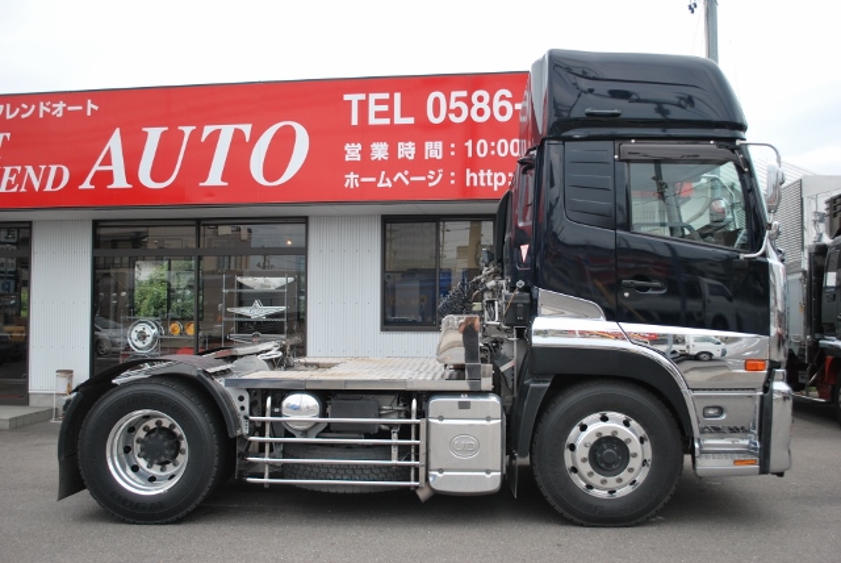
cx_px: 420
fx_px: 842
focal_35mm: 36
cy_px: 282
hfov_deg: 53.1
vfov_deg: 36.9
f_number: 4.2
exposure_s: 1/400
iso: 200
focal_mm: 24
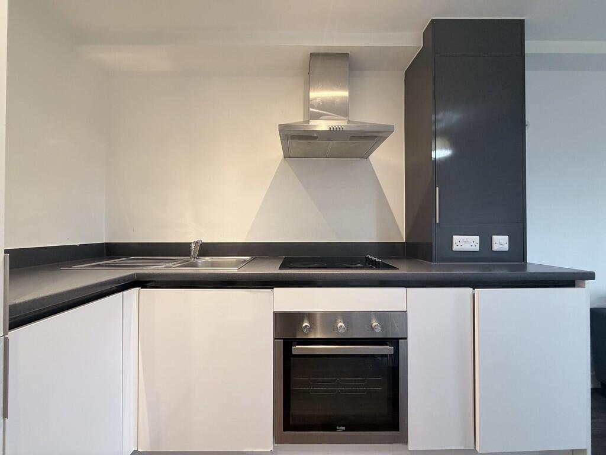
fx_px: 245
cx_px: 303
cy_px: 228
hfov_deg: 102.1
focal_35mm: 14
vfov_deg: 85.7
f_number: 2.2
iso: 250
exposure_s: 1/50
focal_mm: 2.22
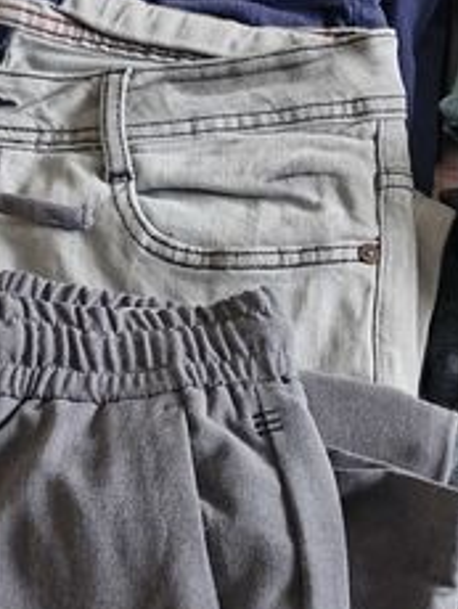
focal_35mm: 100
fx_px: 1761
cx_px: 453
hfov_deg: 14.6
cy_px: 363
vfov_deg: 19.6
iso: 64
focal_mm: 5.54
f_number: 1.8
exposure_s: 1/180
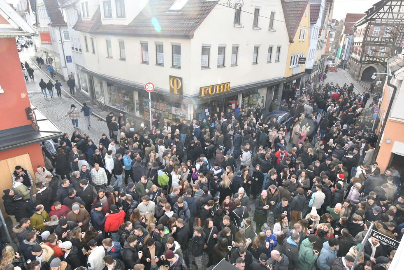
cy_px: 138
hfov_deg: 78.5
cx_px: 211
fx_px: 247
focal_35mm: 22
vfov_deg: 57.2
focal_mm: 12
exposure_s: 1/400
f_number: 10
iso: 1250
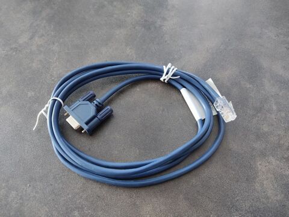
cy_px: 108
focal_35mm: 26
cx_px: 144
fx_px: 217
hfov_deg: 67.3
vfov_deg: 53.1
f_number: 1.79
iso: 812
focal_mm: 4.74
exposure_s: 1/33
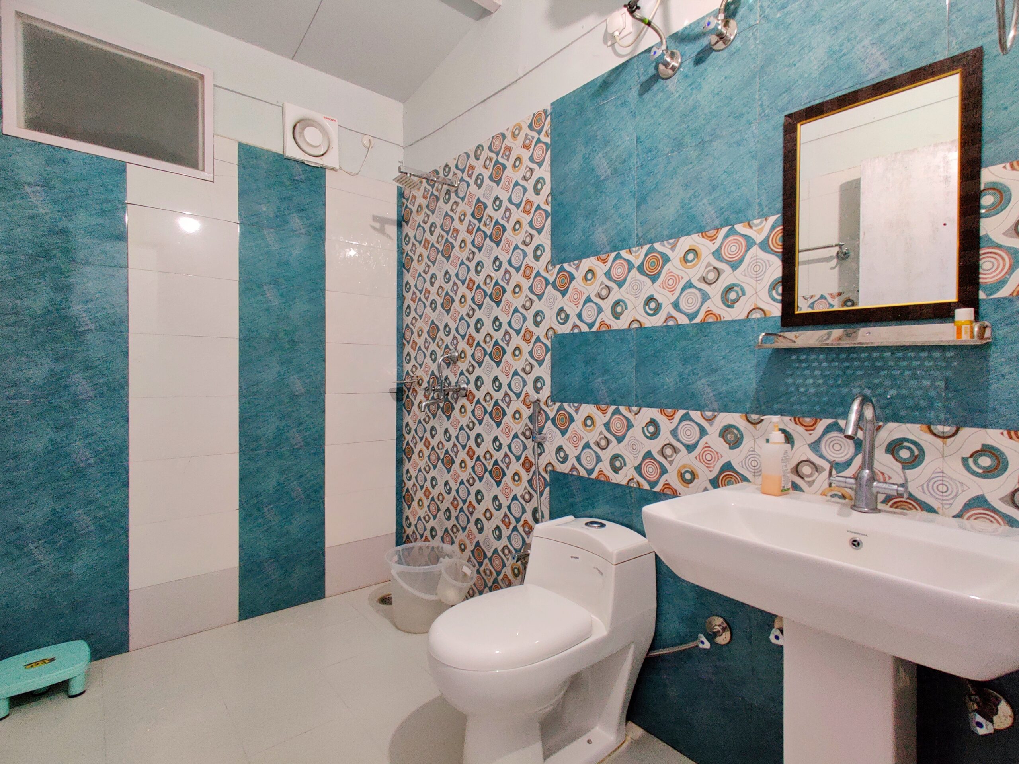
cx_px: 510
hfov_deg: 106.2
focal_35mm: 13
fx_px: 383
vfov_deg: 89.9
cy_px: 382
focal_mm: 2.25
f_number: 2.2
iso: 1250
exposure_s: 1/25
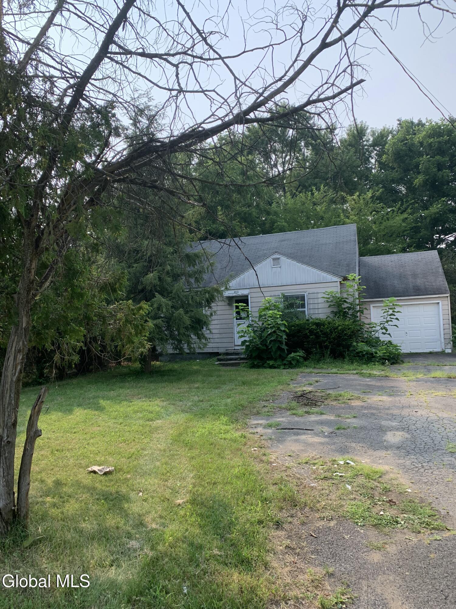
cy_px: 304
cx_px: 228
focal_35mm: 26
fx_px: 457
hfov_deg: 53.1
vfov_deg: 67.3
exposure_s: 1/1136
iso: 25
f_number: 1.8
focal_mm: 4.25
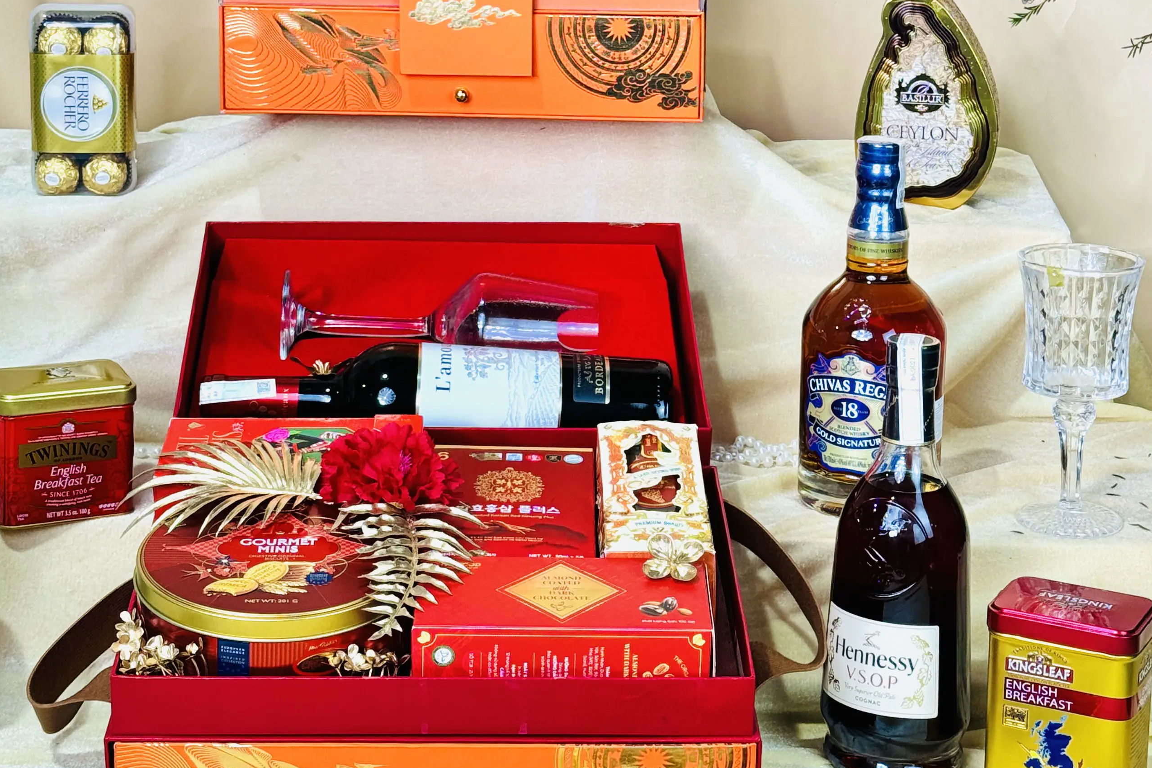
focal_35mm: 79
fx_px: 2528
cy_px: 131
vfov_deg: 17.1
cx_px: 610
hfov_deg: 25.7
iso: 100
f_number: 1.78
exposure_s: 1/100
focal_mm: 6.76
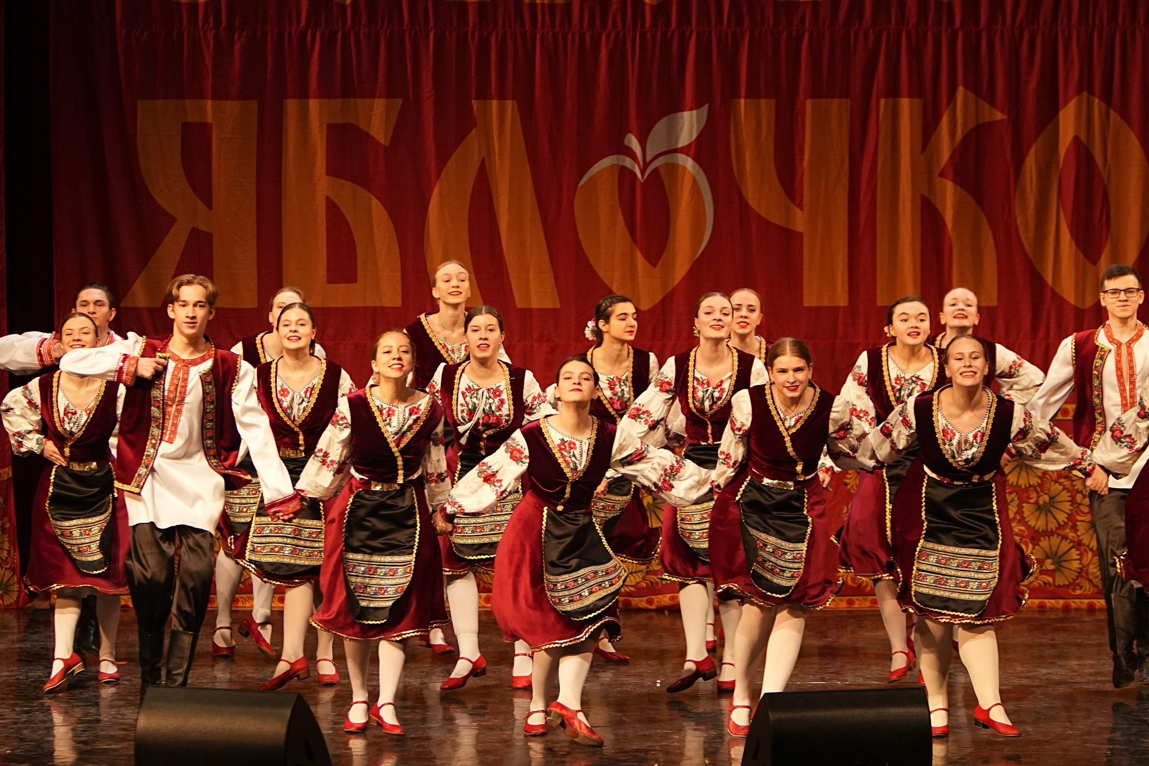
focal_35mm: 135
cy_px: 383
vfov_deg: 10.2
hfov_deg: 15.2
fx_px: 4309
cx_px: 574
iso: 1600
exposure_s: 1/400
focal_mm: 90
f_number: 2.8
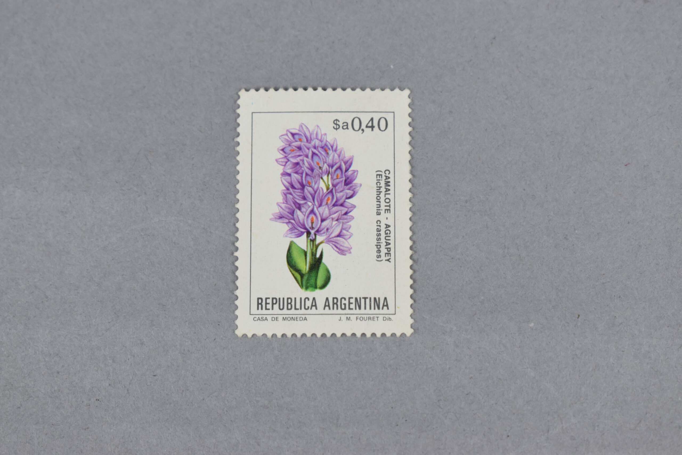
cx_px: 341
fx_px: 1563
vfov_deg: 16.6
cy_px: 228
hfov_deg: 24.6
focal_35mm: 82
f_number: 6.3
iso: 400
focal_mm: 55
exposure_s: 1/125
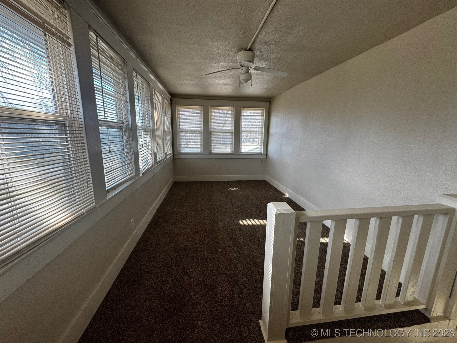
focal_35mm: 14
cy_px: 172
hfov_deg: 102.1
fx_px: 185
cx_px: 228
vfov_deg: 85.7
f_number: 2.2
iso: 125
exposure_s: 1/120
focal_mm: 2.22
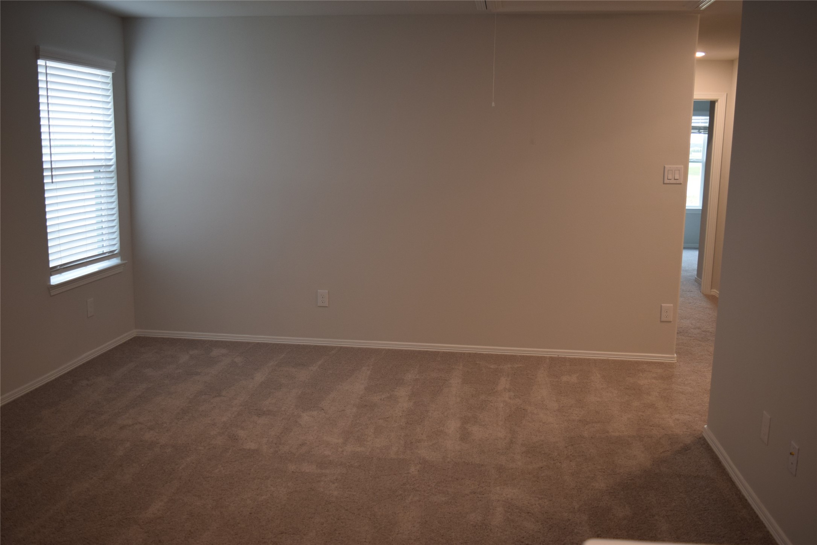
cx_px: 408
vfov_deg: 40.0
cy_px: 272
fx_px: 749
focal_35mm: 33
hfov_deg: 57.2
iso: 500
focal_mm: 22
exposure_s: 1/60
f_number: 4
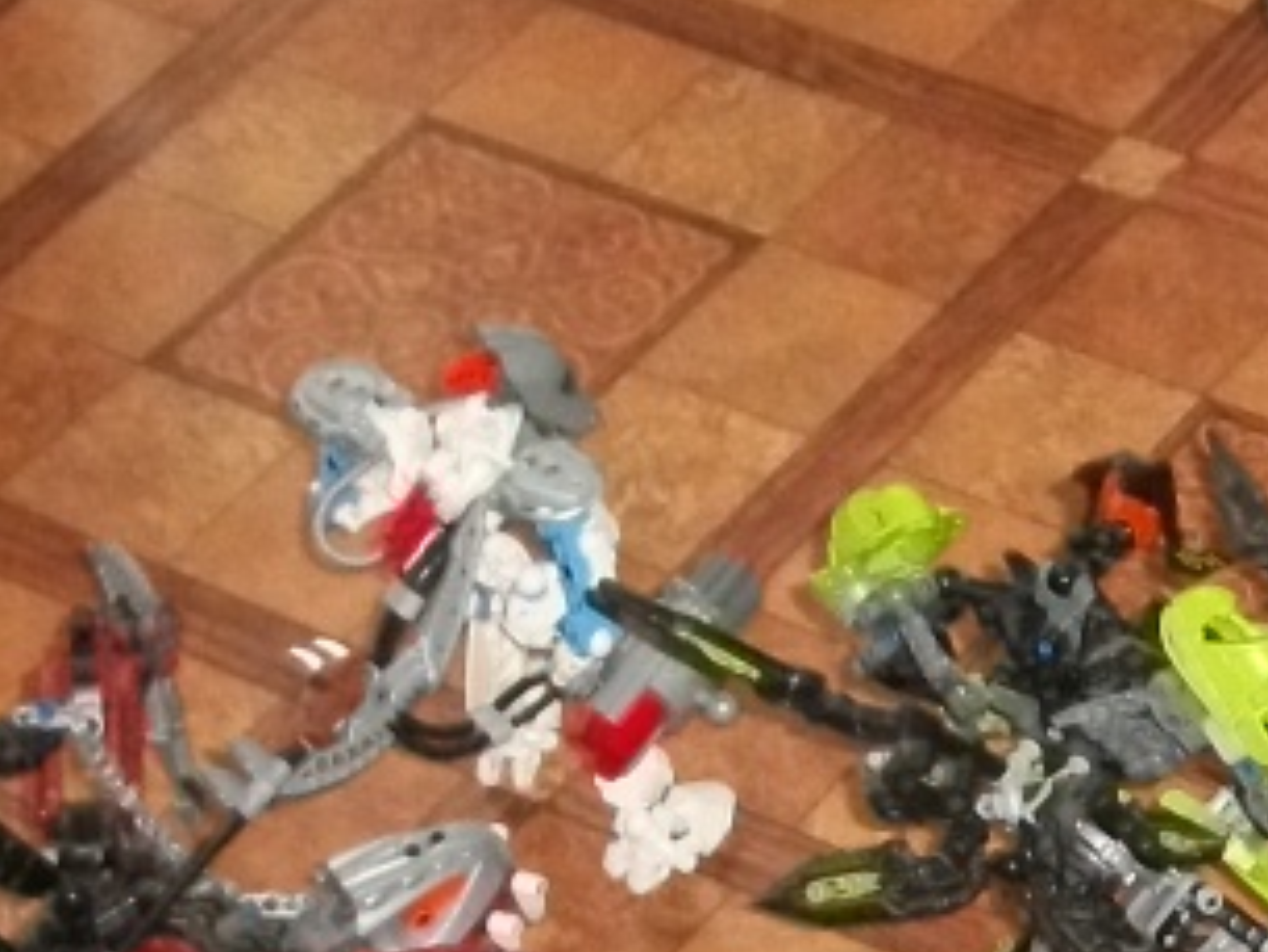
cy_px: 1305
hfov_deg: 12.8
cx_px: 1792
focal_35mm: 147
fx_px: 5387
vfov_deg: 9.9
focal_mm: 6.3
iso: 400
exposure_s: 1/125
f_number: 3.1
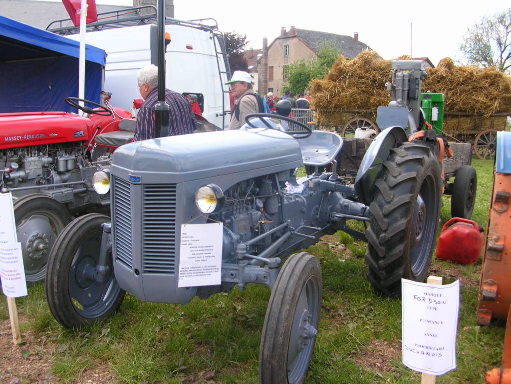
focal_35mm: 35
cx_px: 256
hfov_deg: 52.6
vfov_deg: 40.7
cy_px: 192
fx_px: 517
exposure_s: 1/228
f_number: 2.8
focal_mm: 5.8
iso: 50
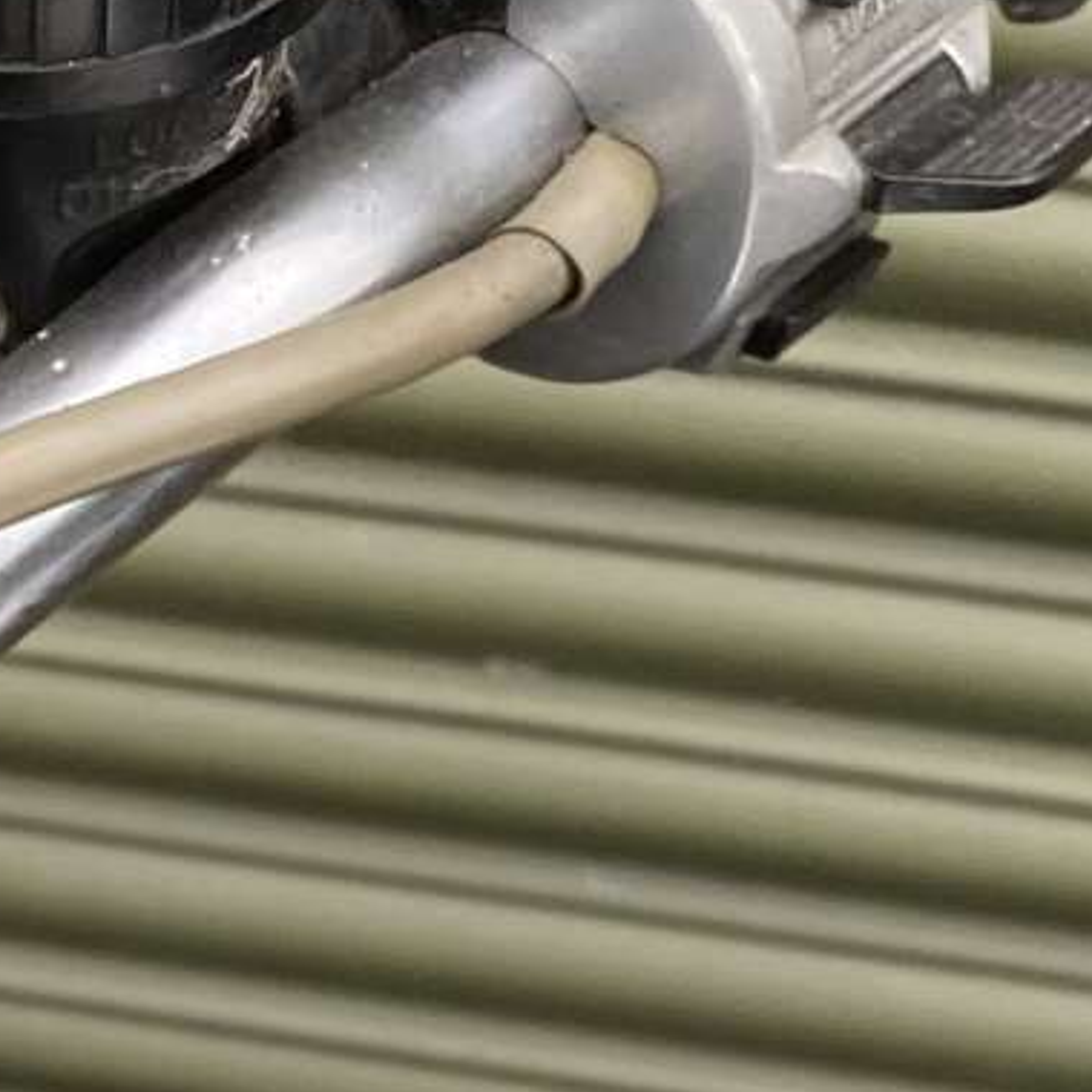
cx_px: -575
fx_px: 4319
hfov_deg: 13.5
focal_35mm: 121
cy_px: 1241
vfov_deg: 14.1
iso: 64
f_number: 1.8
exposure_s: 1/121
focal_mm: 4.25
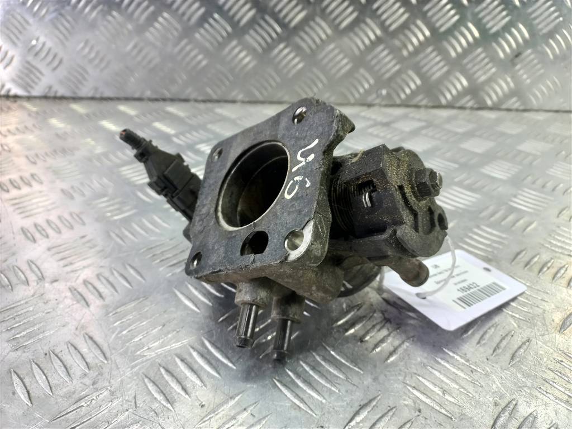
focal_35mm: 25
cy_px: 214
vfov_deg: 54.9
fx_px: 413
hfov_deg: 69.4
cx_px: 286
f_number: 1.8
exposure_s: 1/50
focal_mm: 4.6
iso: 125
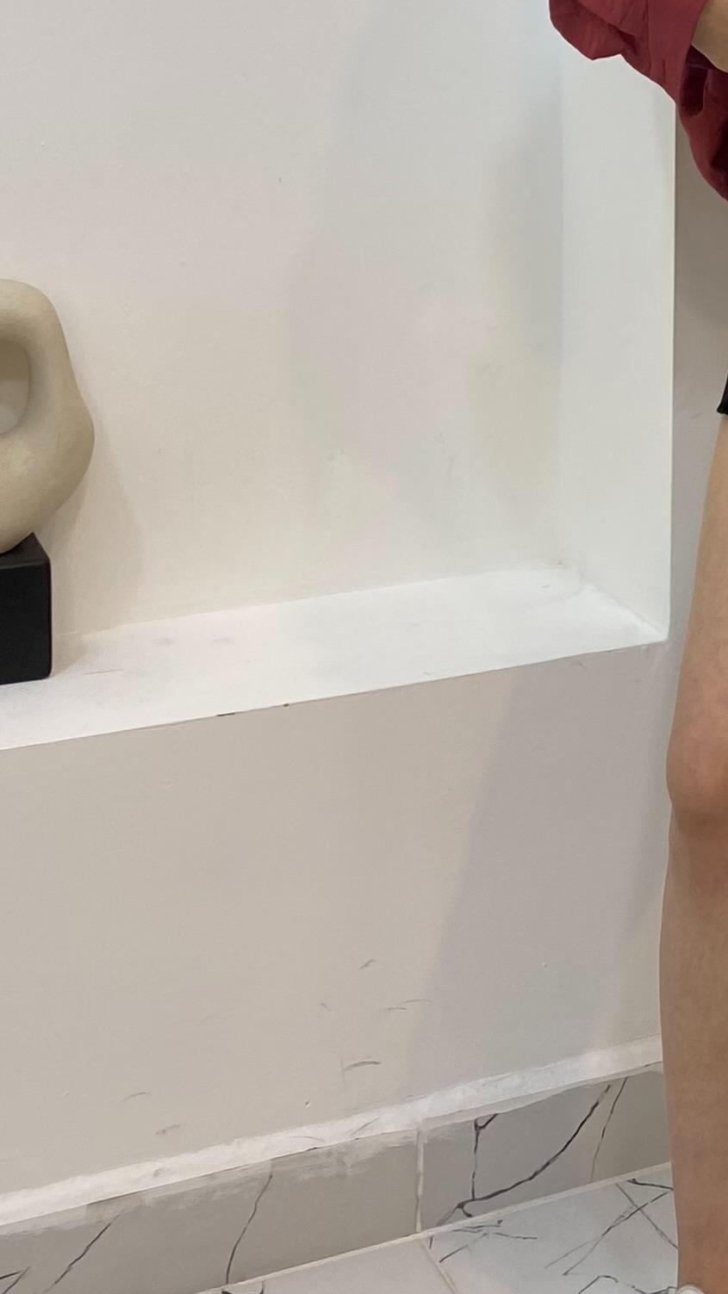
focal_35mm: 76
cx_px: 958
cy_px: 7
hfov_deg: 15.1
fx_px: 2609
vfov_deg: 26.4
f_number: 1.8
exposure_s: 1/100
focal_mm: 4.25
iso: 64
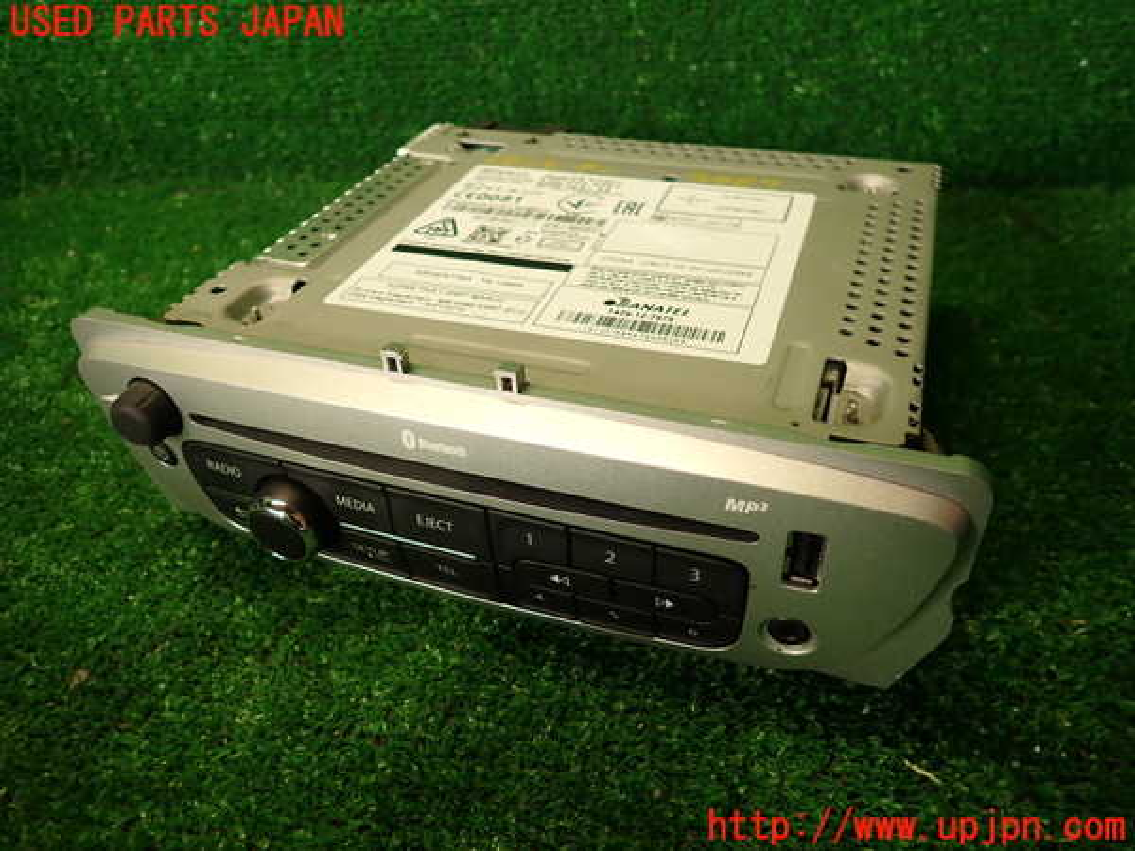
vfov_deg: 54.9
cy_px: 426
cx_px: 568
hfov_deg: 69.4
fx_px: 820
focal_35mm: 25
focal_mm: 4.5
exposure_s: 1/60
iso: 160
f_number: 2
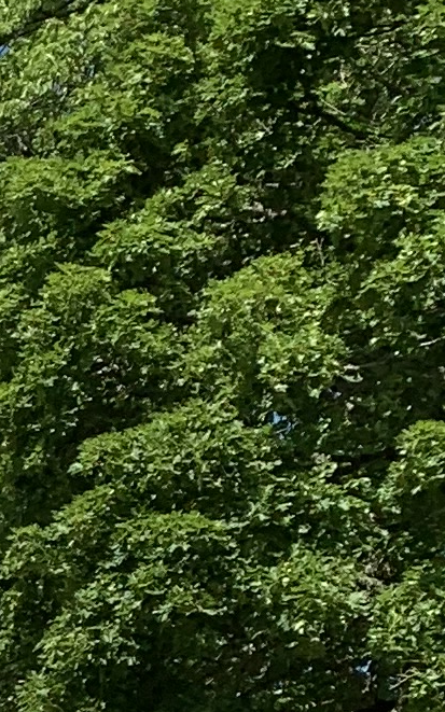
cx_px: -856
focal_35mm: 168
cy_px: 1542
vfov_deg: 11.0
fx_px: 3261
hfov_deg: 7.0
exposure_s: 1/2421
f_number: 1.8
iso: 25
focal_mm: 4.25
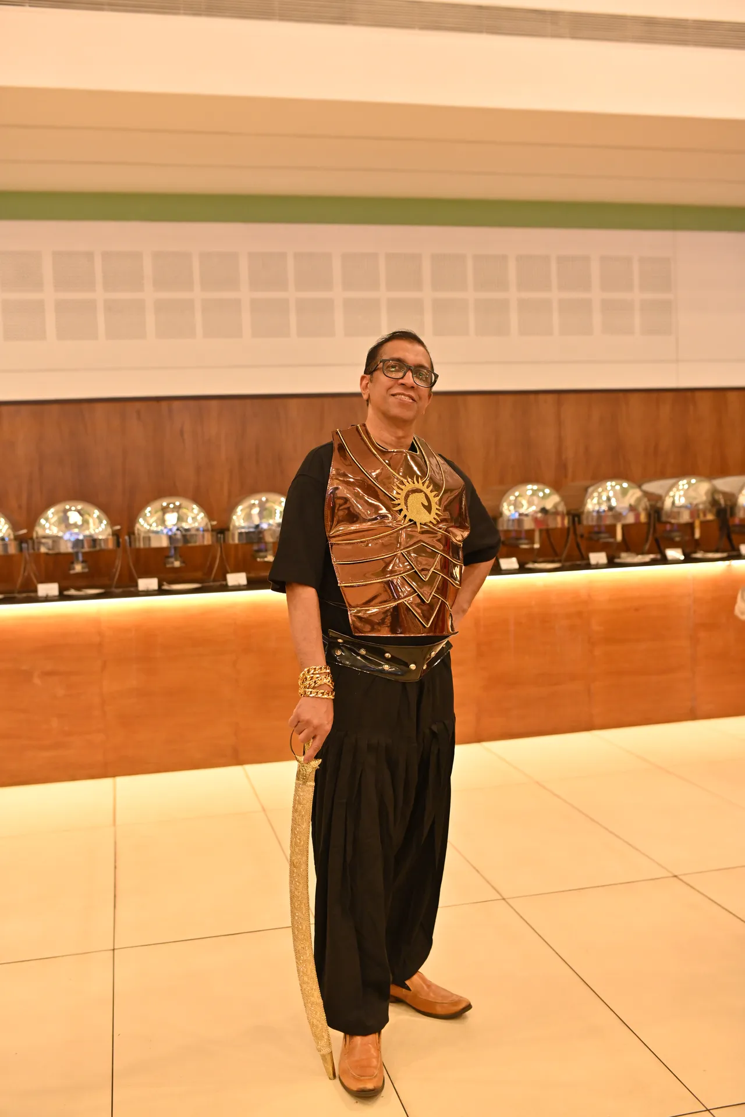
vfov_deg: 54.4
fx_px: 1086
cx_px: 372
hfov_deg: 37.9
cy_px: 558
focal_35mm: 35
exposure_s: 1/200
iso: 1250
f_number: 2.2
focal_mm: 35
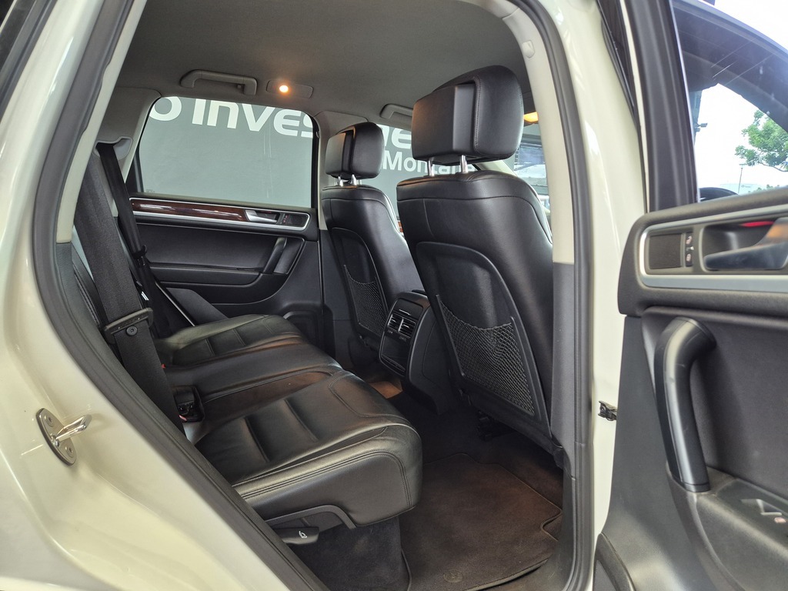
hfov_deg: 73.9
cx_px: 394
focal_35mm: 23
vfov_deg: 58.9
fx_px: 524
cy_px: 296
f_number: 1.8
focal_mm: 5.4
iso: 400
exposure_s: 1/100
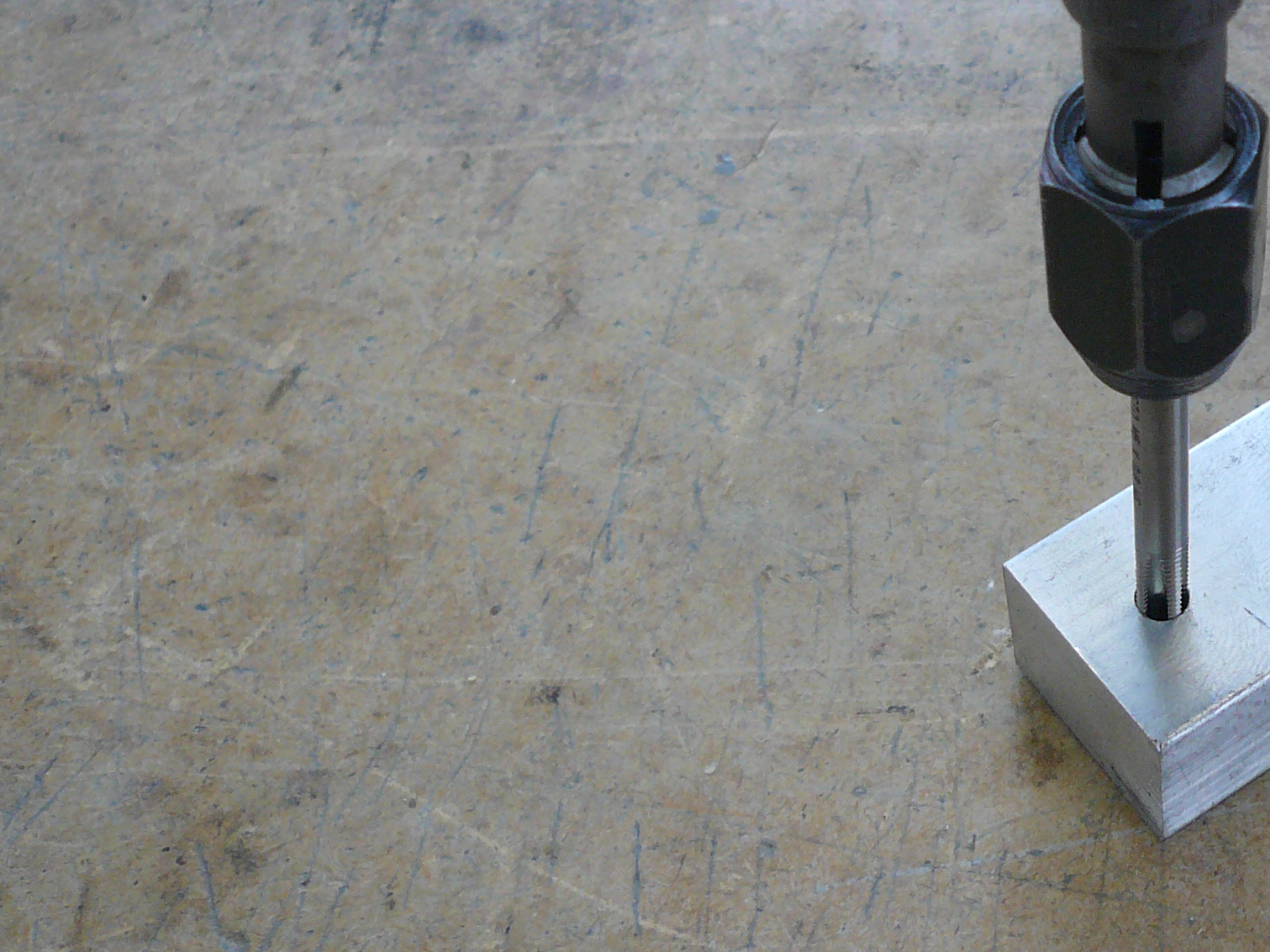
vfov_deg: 24.0
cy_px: 382
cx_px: 1162
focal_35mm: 61
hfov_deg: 30.2
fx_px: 2238
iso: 100
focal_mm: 4.9
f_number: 2.9
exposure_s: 1/40
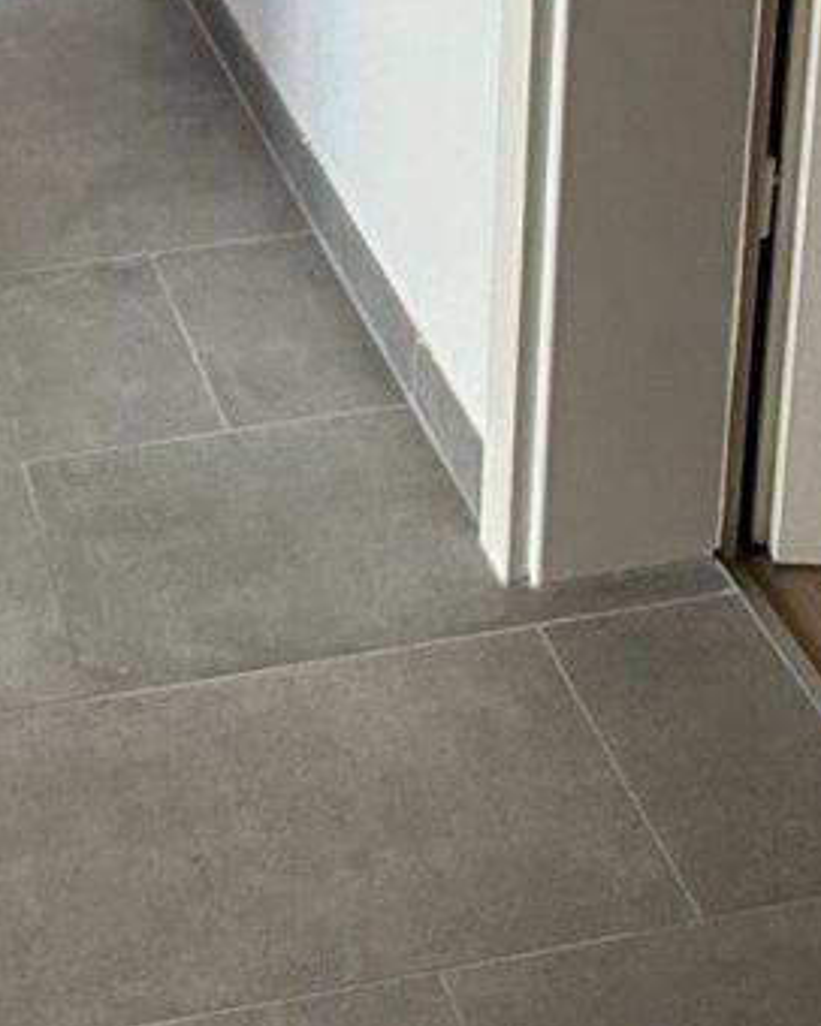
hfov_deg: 19.6
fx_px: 2278
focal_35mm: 75
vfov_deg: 21.4
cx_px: -63
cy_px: -505
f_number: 2.2
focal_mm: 2.22
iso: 160
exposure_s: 1/100
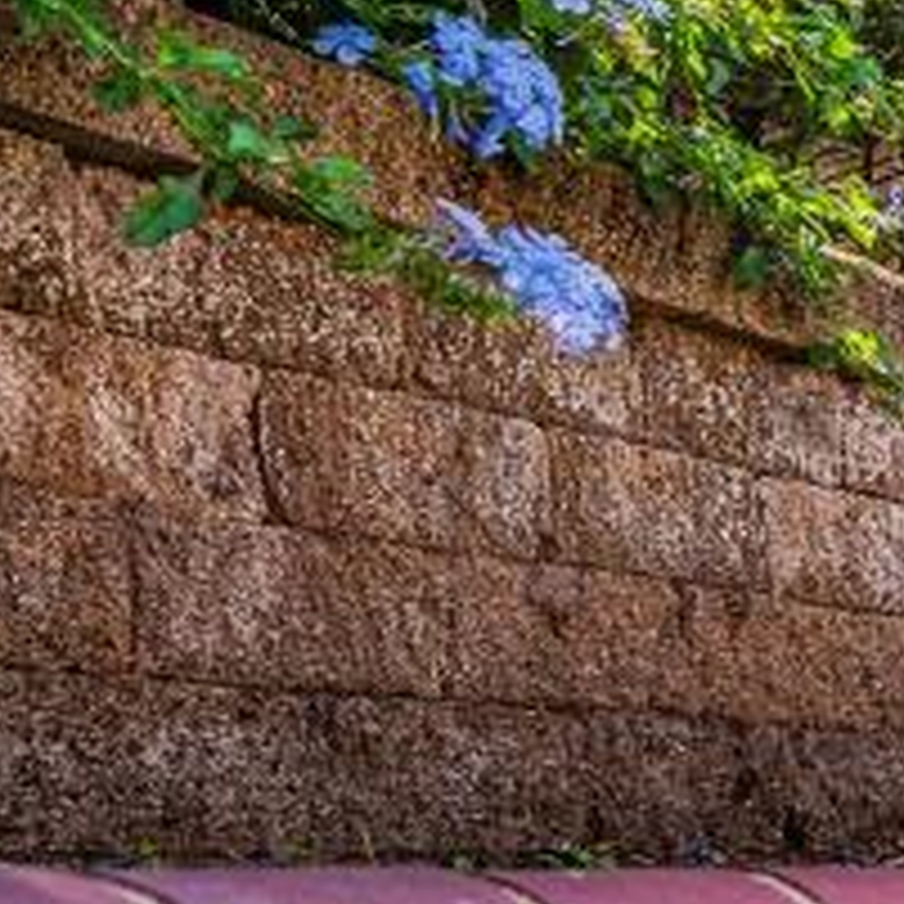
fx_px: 2900
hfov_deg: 12.1
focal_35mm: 98
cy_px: 711
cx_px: 2451
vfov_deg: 17.6
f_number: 9
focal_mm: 15.5
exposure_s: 1/100
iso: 400
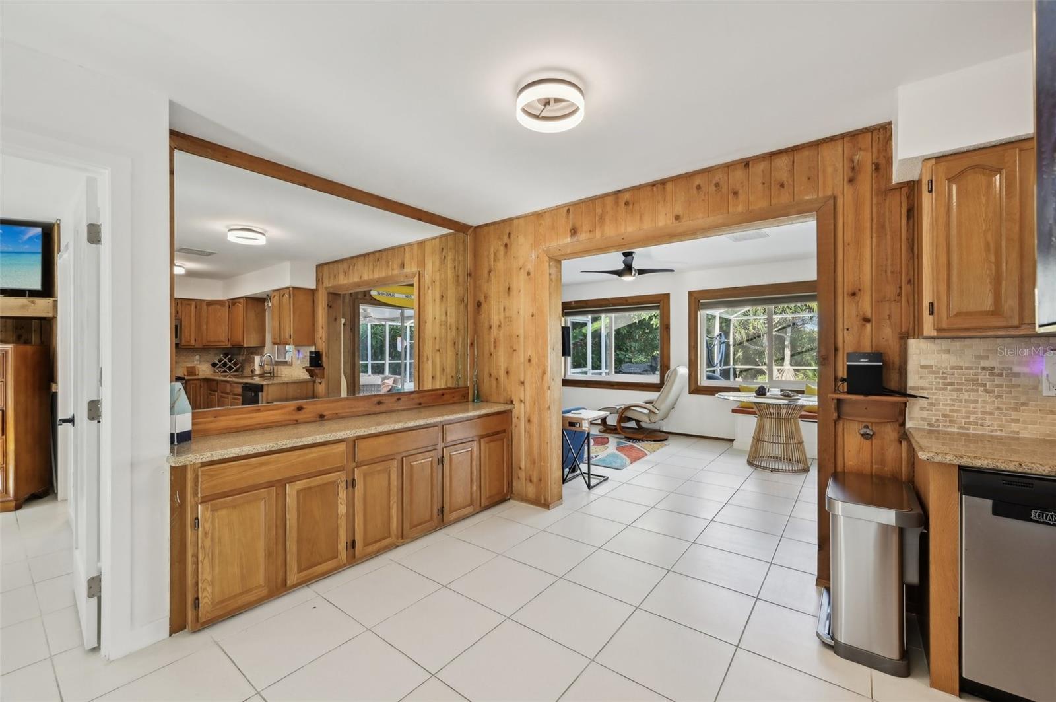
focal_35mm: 14
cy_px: 351
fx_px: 410
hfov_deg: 104.3
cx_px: 528
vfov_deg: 81.1
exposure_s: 1/20
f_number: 8
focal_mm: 14
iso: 400
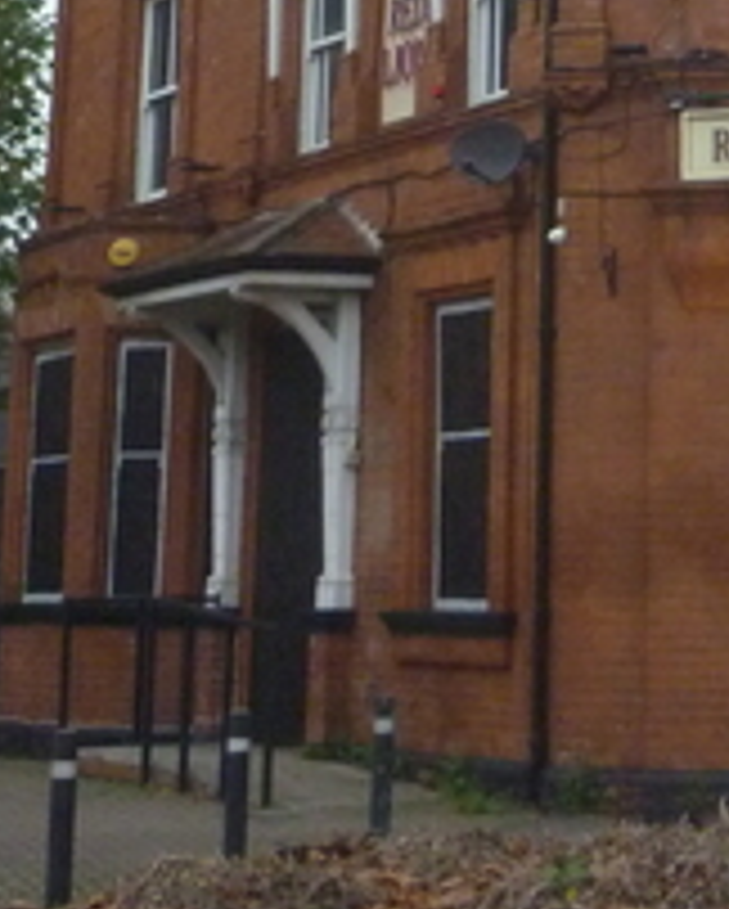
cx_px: 1062
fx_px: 2747
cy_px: -54
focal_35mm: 102
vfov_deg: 18.2
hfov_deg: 14.2
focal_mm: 5.5
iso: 400
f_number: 2.8
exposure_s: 1/400
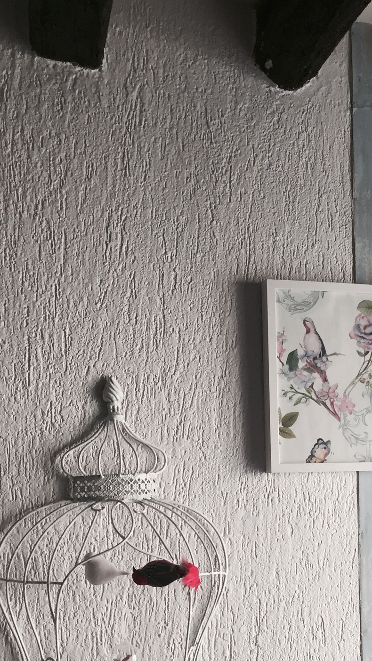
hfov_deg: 24.6
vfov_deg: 41.8
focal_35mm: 48
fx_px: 842
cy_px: 486
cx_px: 293
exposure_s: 1/33
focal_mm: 4.15
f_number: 2.2
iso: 40
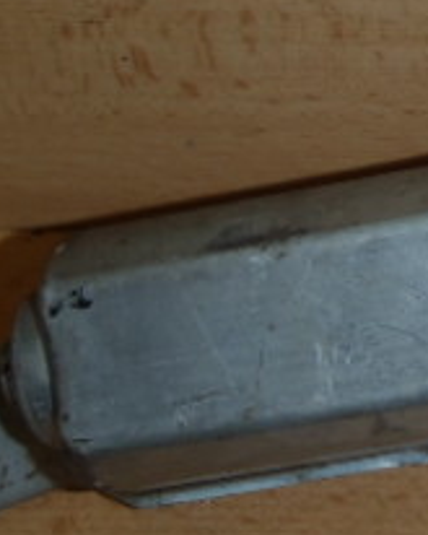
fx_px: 1820
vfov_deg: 16.6
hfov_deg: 12.8
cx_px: 612
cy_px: 93
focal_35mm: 115
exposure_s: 1/40
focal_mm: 6.83
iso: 100
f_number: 4.6
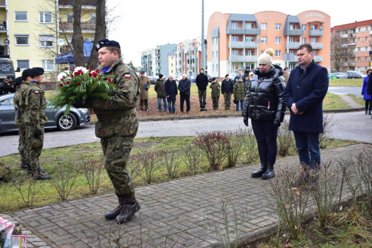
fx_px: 434
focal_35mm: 42
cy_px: 124
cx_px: 186
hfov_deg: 46.4
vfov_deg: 31.9
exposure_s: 1/160
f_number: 5
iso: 500
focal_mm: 28
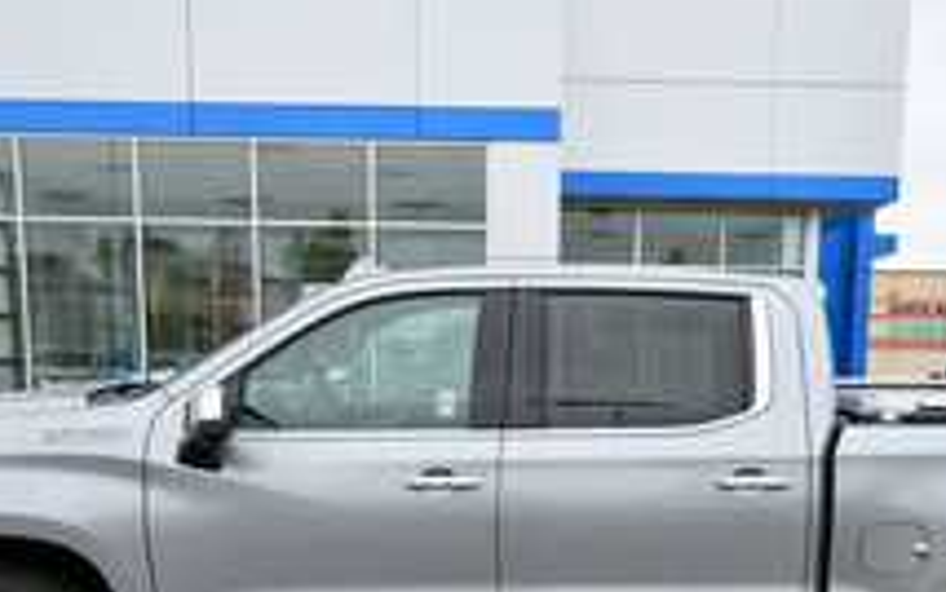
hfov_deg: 47.0
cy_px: 550
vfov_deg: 29.2
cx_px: 557
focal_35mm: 42
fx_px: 1083
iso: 250
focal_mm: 15
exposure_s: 1/250
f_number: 5.6
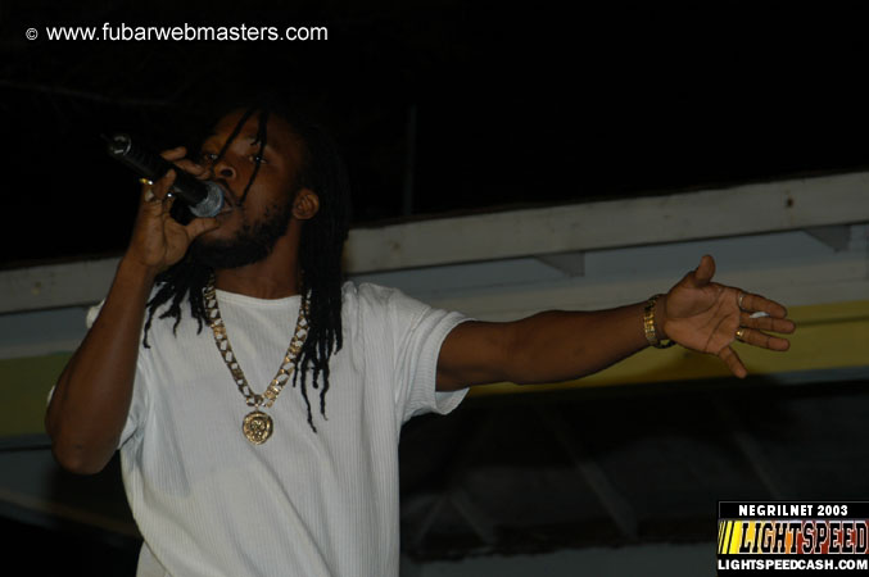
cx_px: 434
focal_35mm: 117
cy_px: 288
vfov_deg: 11.7
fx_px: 2821
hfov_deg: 17.5
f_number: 5
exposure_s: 1/60
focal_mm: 78
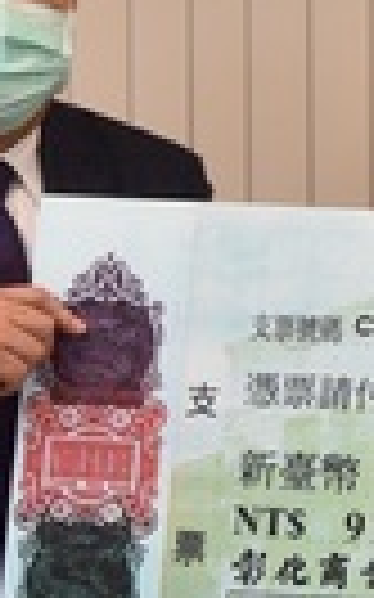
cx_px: 671
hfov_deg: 8.3
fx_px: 2482
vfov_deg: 13.7
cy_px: 81
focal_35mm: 152
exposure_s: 1/125
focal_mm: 32
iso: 1000
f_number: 4
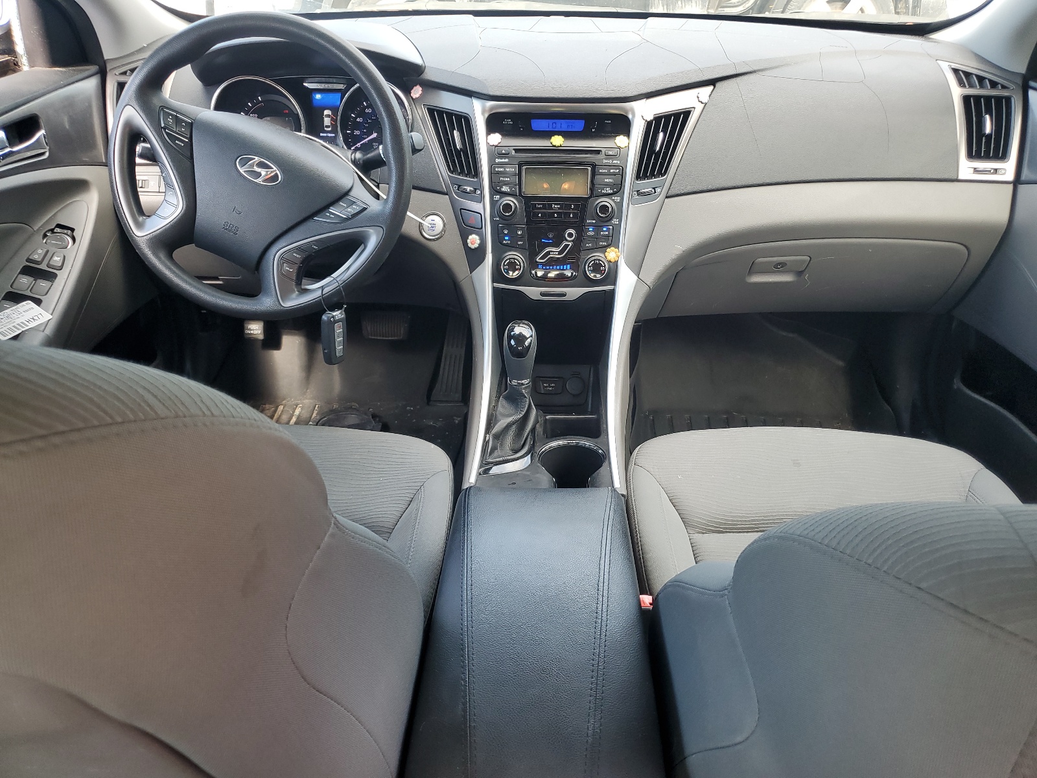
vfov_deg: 53.1
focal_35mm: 26
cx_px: 518
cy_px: 389
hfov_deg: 67.3
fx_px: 779
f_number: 1.5
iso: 59
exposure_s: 1/120
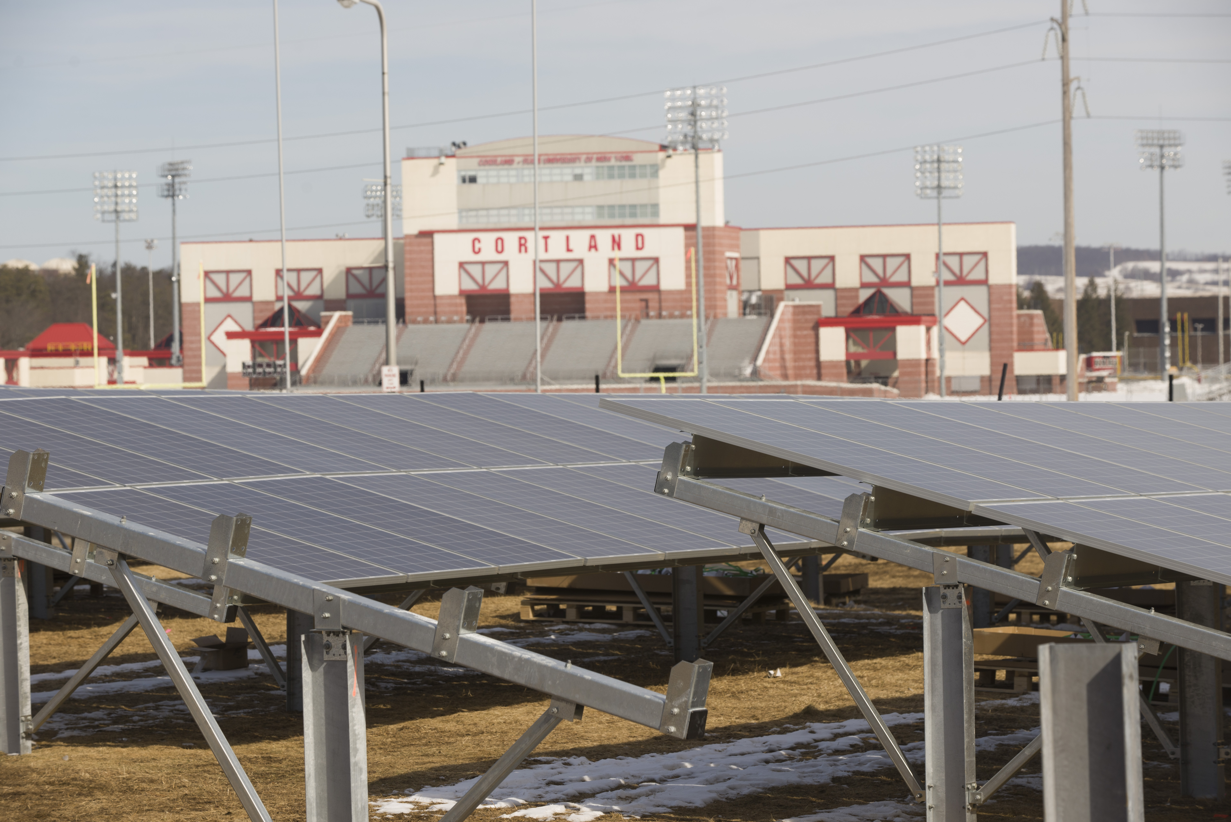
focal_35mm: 130
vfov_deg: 10.6
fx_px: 4447
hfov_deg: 15.8
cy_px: 411
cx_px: 616
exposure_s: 1/640
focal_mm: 130
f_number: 10
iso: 200
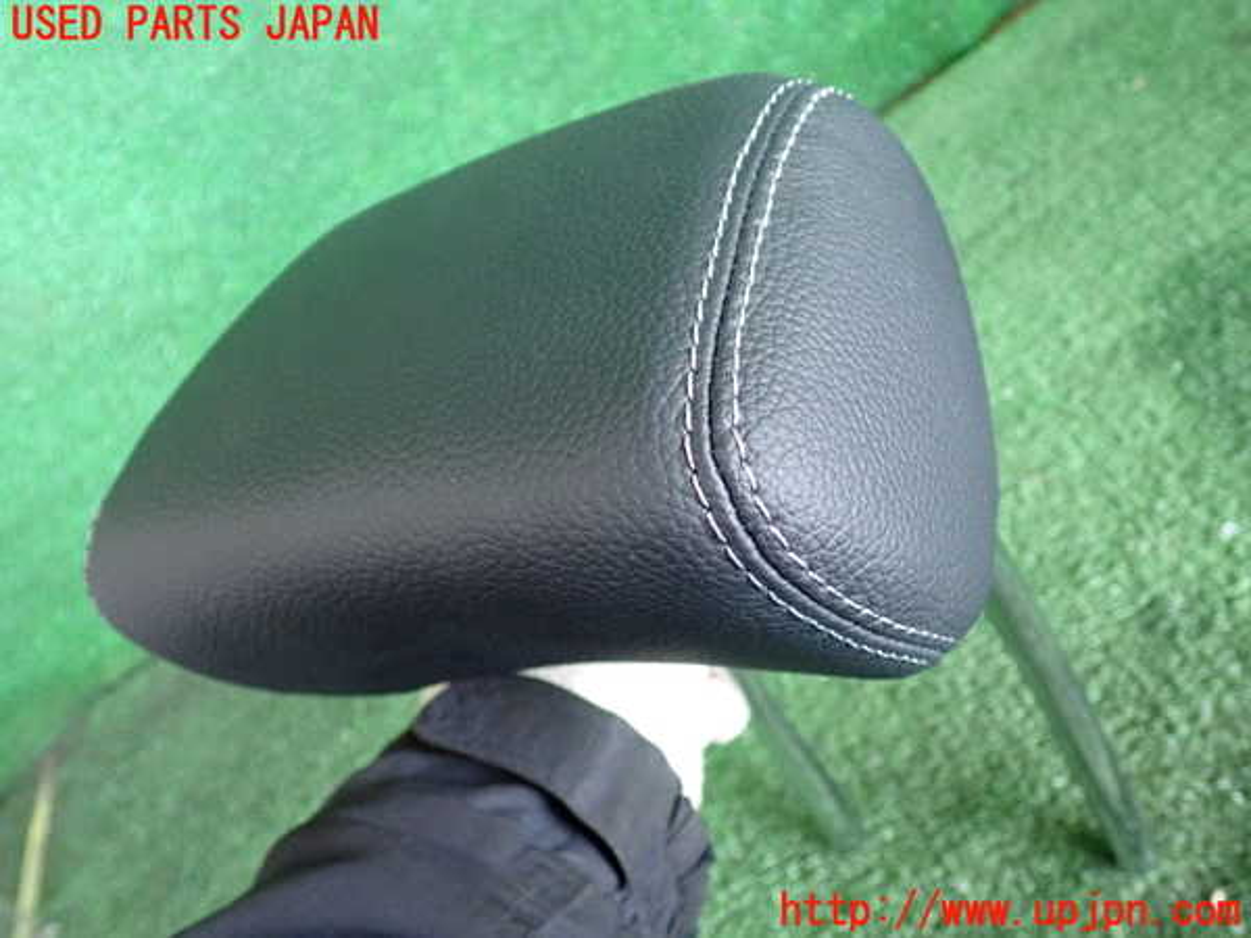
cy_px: 469
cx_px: 626
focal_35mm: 32
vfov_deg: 44.2
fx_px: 1156
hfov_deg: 56.8
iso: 800
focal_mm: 5.79
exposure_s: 1/125
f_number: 2.4
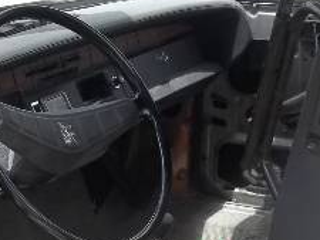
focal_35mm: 91
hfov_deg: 21.5
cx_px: 174
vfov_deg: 16.0
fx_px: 842
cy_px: 237
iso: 64
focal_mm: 5.7
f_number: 2.9
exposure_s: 1/500
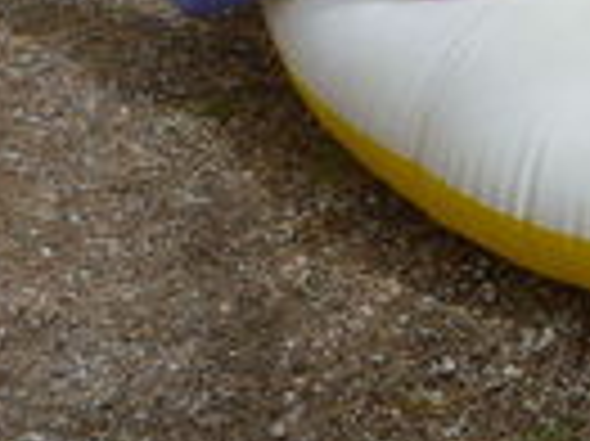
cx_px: 950
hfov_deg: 16.0
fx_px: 1873
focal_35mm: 110
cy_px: 130
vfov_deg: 13.4
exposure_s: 1/400
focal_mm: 5.2
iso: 100
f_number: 5.6
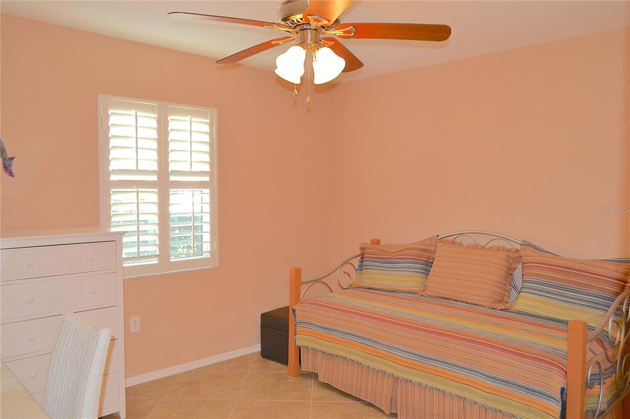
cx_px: 315
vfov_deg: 47.9
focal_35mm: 27
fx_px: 472
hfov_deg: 67.4
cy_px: 210
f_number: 3.5
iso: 400
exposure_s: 1/60
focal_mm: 18
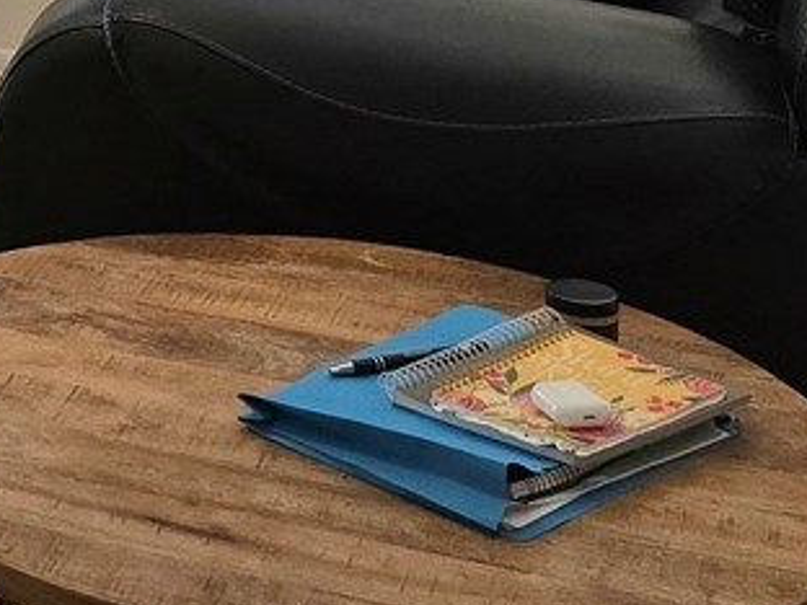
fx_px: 2751
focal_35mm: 118
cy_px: -765
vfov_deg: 10.9
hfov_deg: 15.0
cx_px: -533
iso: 125
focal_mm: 6.3
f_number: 1.7
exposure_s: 1/120
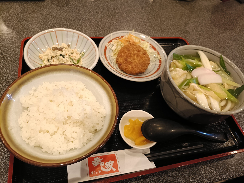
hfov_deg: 69.4
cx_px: 122
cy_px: 92
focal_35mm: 25
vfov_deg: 54.9
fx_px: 176
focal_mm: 4.7
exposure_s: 1/33.3
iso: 1250
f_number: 1.7
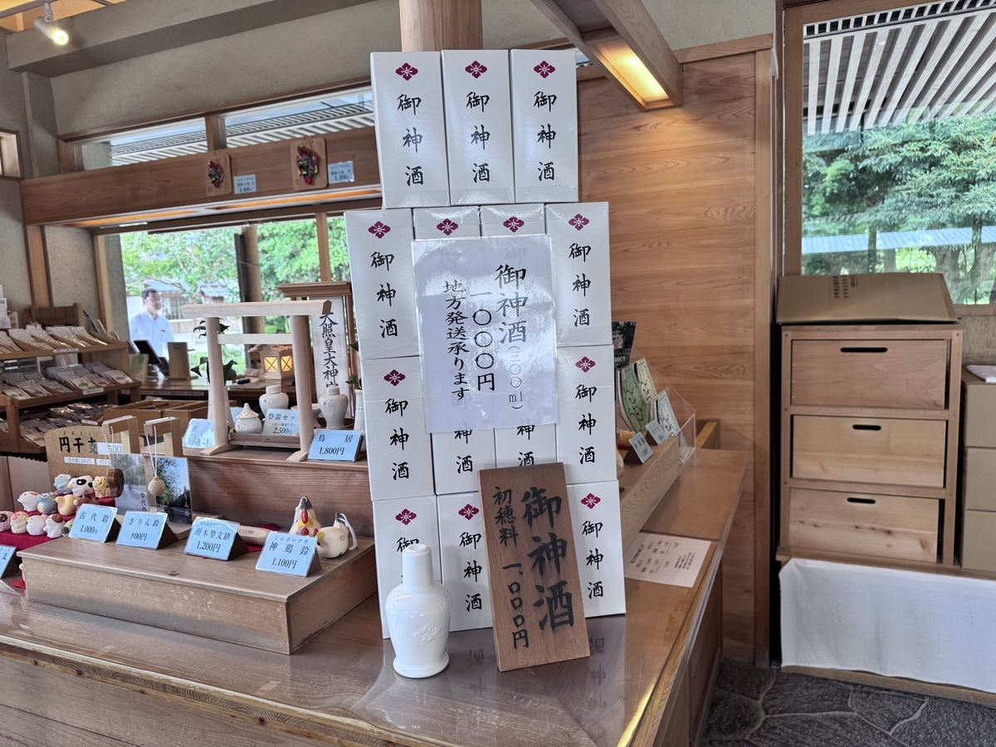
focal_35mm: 24
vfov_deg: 56.8
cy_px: 374
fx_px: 691
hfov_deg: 71.6
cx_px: 498
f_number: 1.78
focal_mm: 6.76
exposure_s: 1/120
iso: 125
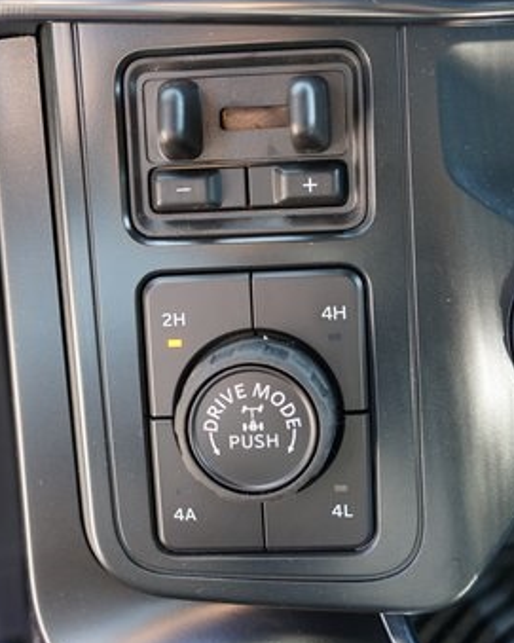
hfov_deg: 24.6
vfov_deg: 30.5
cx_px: 252
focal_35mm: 62
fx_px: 1179
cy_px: 316
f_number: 4
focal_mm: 35
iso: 500
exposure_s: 1/60
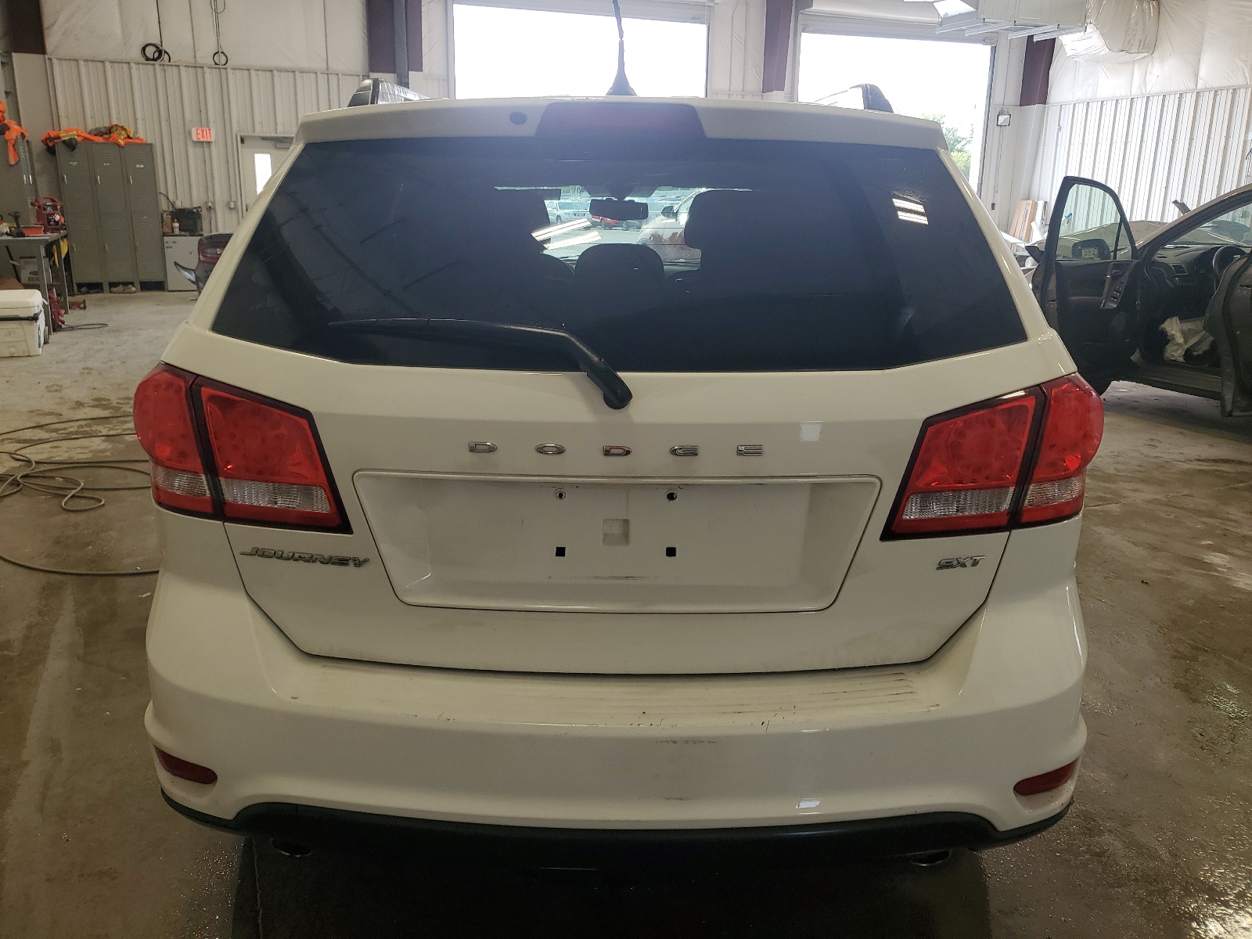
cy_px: 470
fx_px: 940
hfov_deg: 67.3
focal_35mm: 26
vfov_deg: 53.1
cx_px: 626
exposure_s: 1/167
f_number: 1.5
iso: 50
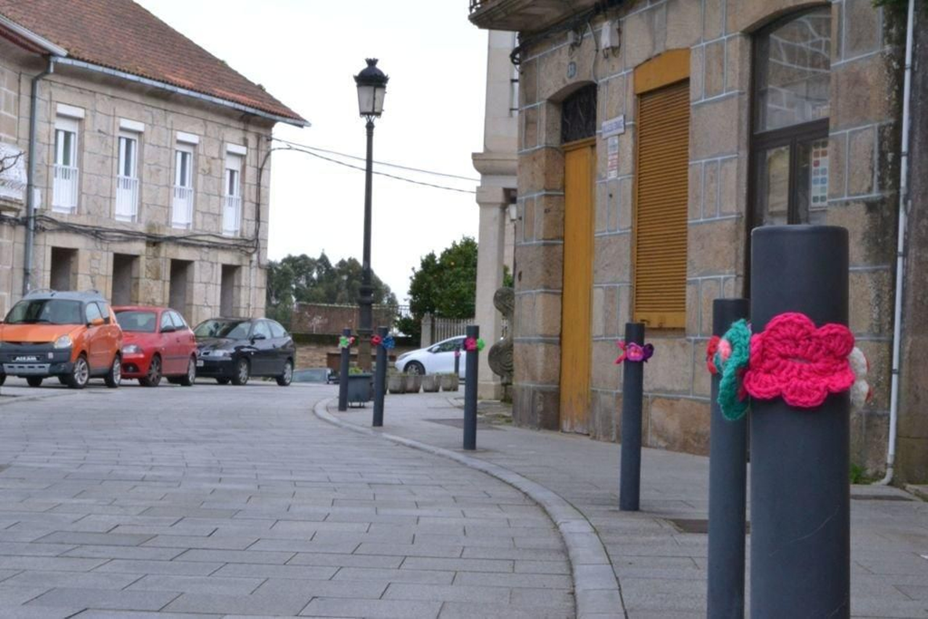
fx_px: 1856
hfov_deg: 28.1
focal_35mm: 72
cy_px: 310
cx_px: 464
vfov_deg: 18.9
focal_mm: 48
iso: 1400
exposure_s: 1/25
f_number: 32
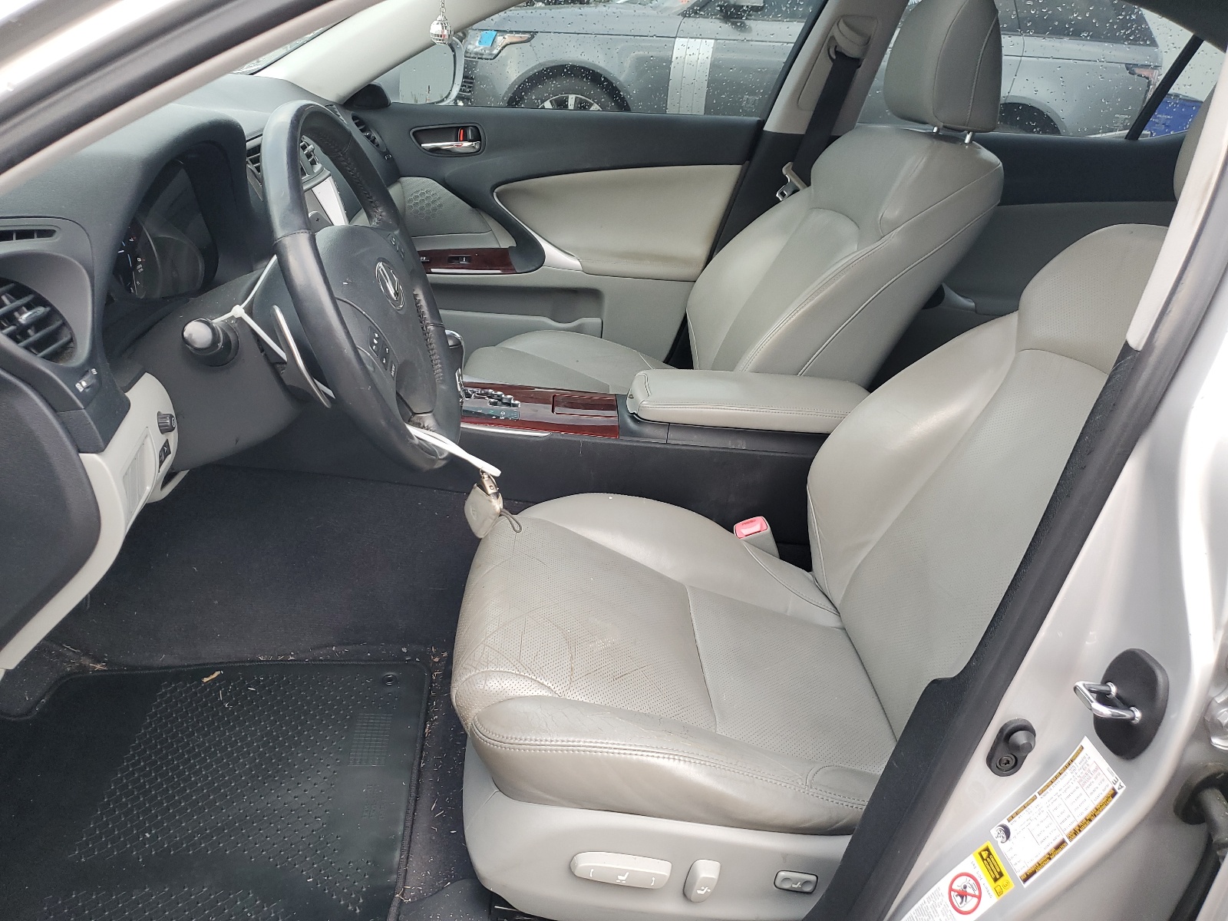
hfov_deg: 67.3
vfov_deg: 53.1
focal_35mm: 26
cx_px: 614
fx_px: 922
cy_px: 460
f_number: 1.5
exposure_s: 1/100
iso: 73
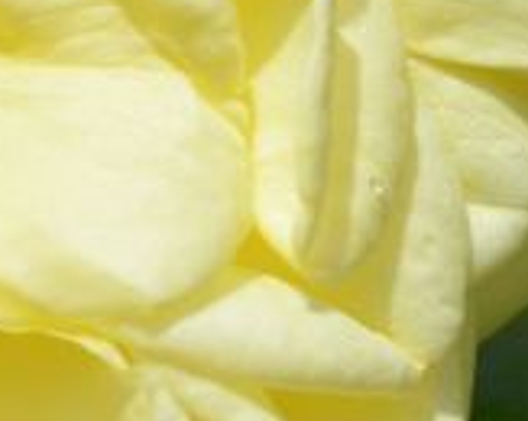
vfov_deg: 2.2
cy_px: -96
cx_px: -308
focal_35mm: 693
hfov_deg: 2.8
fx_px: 10816
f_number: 11
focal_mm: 100
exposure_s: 1/400
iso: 125
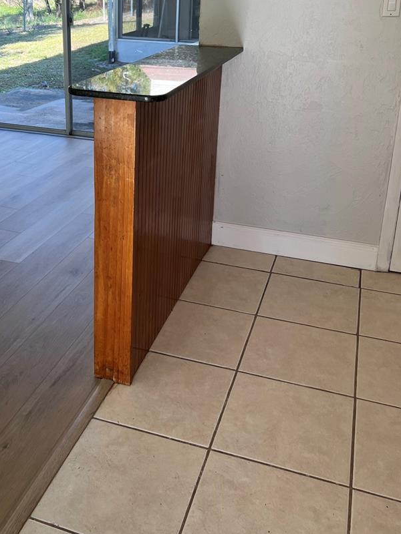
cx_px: 150
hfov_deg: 36.6
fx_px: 602
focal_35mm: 39
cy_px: 172
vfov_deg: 47.0
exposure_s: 1/230
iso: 40
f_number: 1.5
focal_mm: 5.7
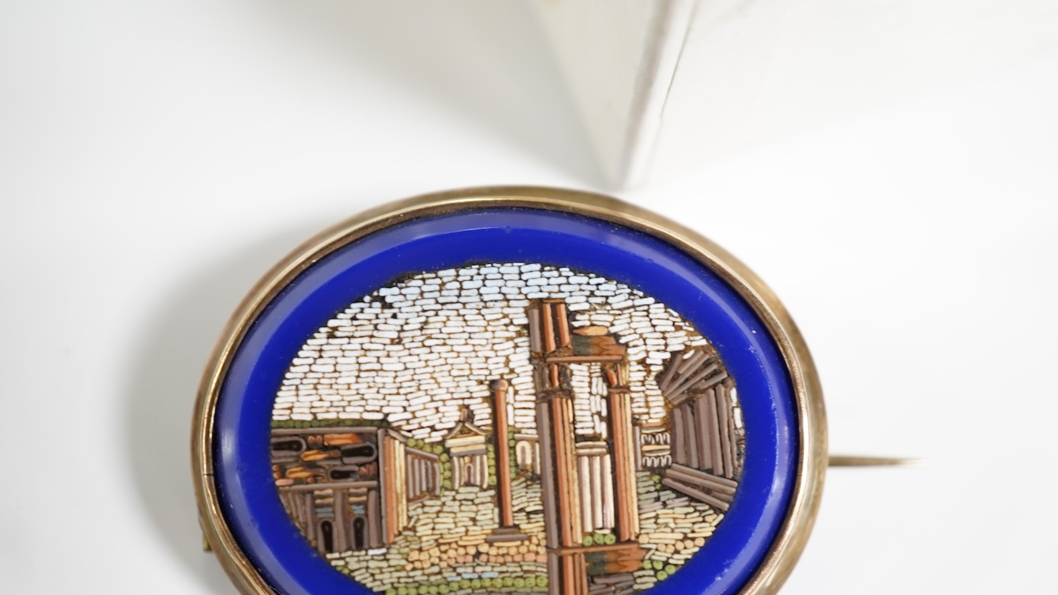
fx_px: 1824
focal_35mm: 65
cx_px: 537
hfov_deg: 32.4
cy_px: 432
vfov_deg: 18.4
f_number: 5
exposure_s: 1/20
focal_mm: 30
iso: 500
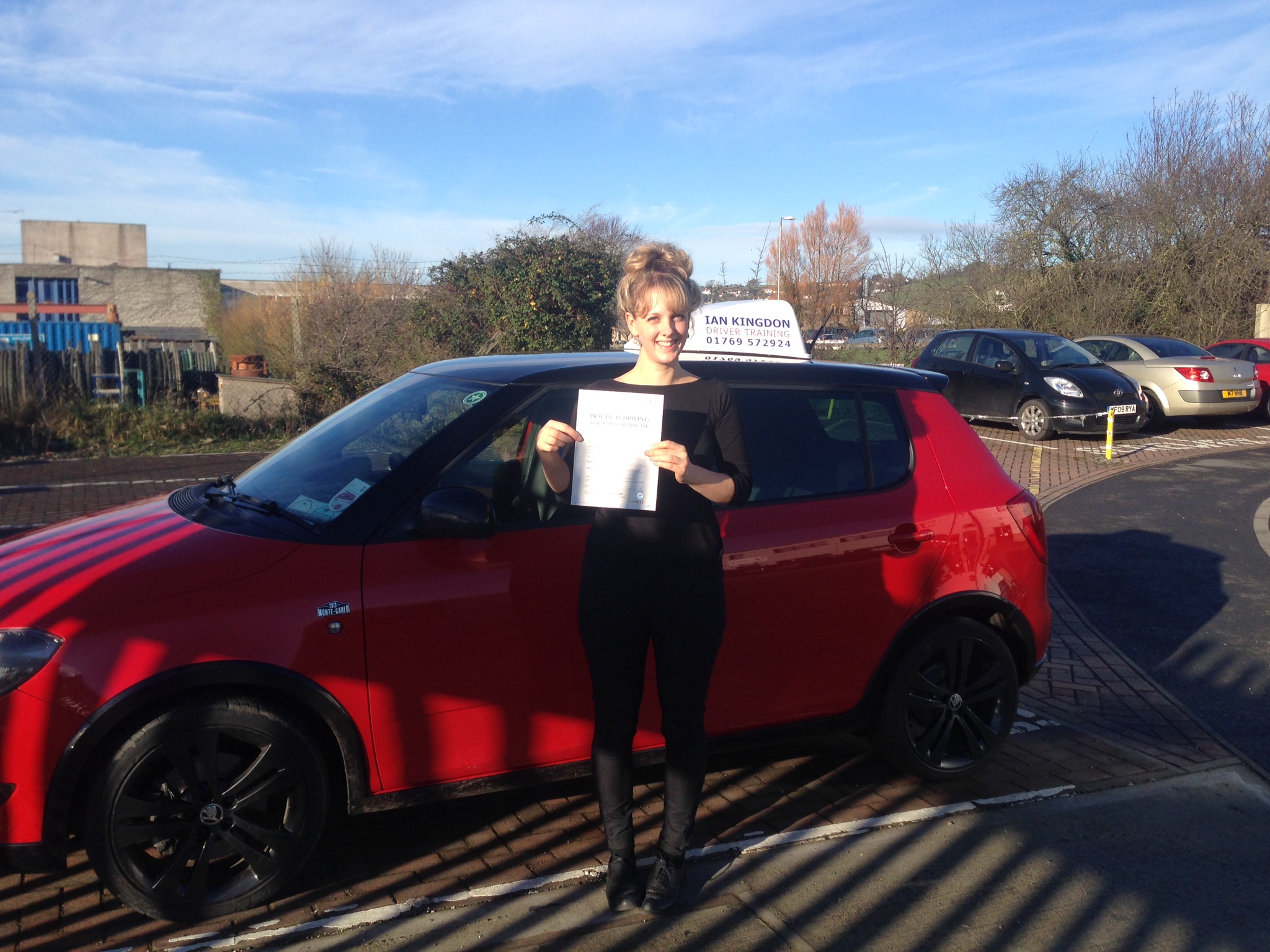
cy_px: 476
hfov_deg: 55.4
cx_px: 635
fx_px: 1211
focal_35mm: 33
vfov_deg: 42.9
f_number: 2.4
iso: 50
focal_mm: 4.12
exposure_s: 1/1063
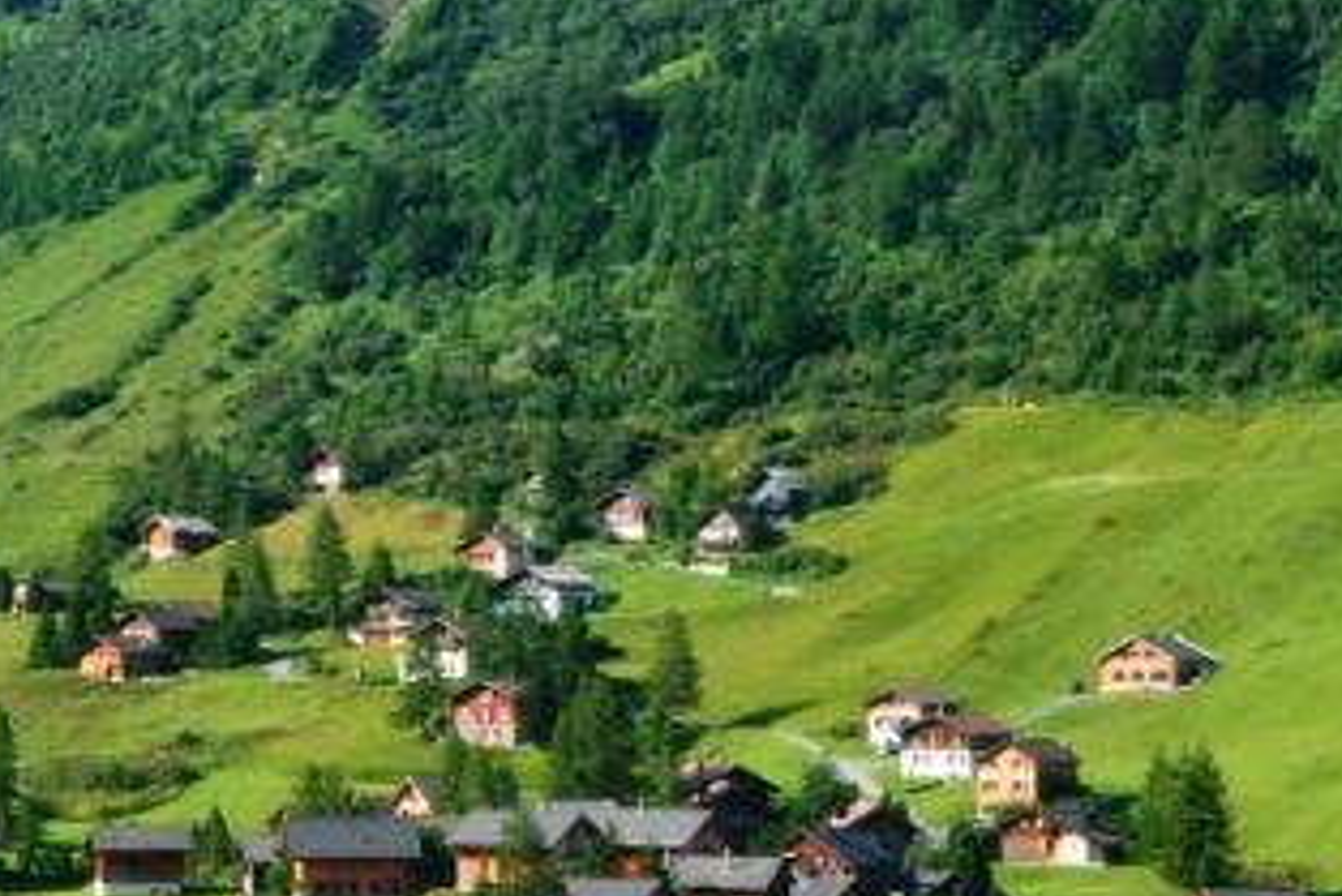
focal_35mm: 98
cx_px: 493
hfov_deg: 20.8
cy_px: 182
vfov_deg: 13.9
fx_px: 3655
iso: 400
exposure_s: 1/320
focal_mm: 20
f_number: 10
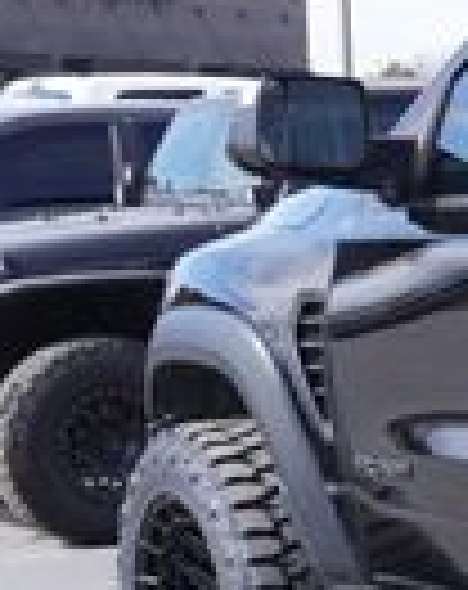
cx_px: 1332
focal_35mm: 152
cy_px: 549
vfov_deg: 12.6
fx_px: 2644
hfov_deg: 8.6
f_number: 6.3
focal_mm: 22
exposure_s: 1/160
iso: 100
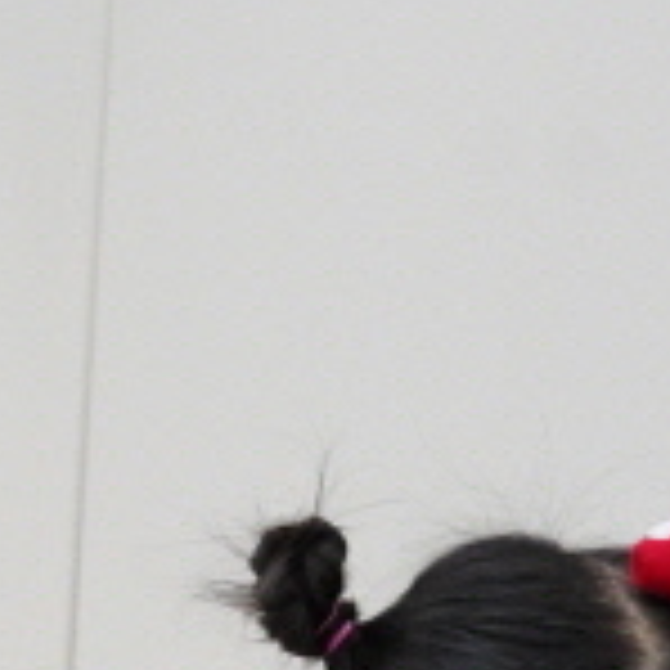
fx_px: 5234
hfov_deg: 7.0
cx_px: -863
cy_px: 1169
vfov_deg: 7.1
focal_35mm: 239
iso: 2500
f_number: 7.1
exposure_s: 1/60
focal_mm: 35
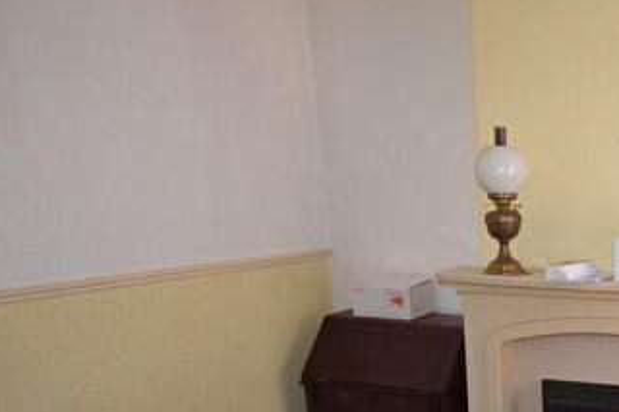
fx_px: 791
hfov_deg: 37.5
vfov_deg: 28.1
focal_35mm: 46
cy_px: 368
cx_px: 638
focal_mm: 14
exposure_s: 1/60
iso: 800
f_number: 4.8
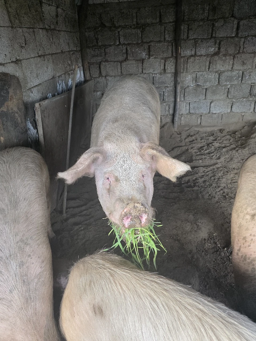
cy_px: 165
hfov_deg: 56.8
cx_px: 123
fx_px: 237
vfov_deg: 71.6
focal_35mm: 24
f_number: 1.7
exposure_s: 1/182
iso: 250
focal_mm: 6.3
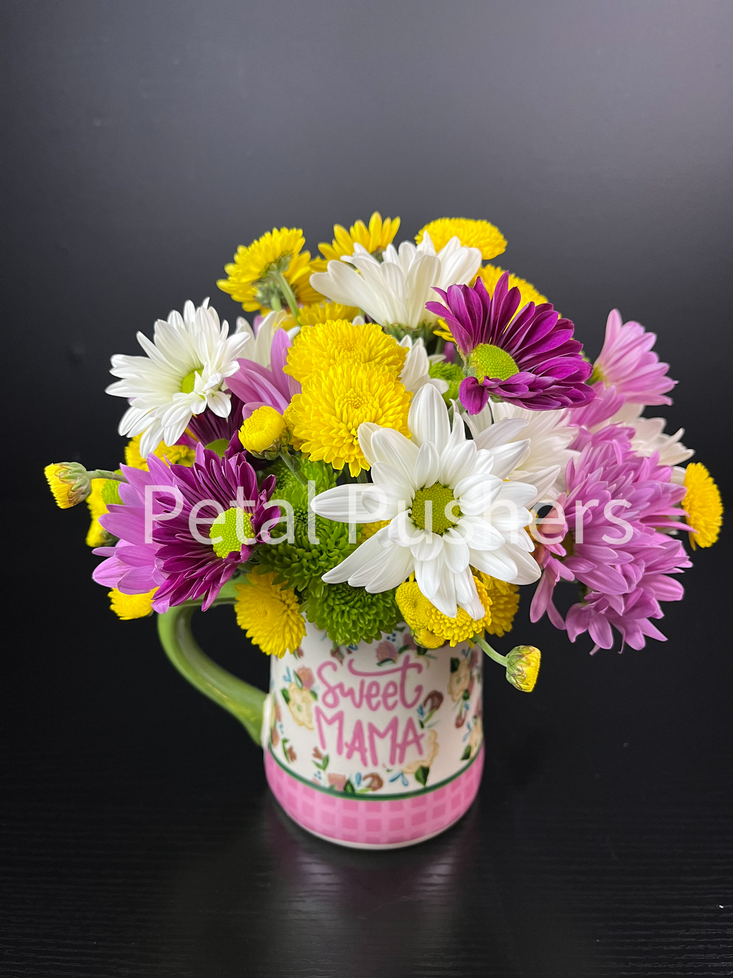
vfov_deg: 67.3
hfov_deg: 53.1
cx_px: 366
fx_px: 734
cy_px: 489
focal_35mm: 26
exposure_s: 1/60
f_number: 1.6
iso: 80
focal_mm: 5.1
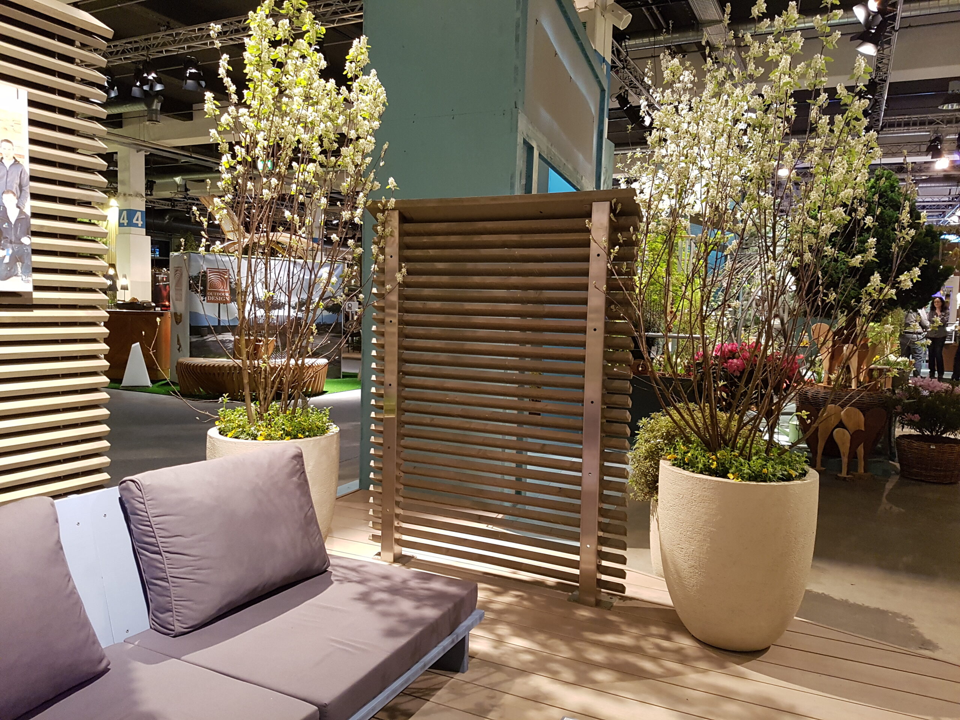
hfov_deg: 67.3
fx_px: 721
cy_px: 360
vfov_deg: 53.1
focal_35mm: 26
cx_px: 480
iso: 250
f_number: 1.7
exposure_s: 1/25
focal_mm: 4.2
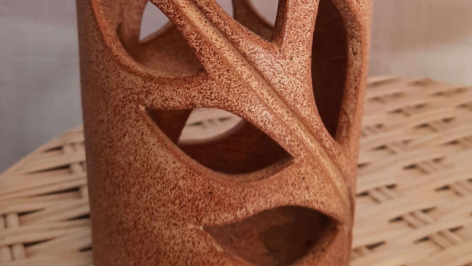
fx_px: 638
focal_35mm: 51
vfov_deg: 22.5
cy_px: -5
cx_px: 227
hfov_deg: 40.6
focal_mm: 4.6
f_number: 2
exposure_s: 1/50
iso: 200
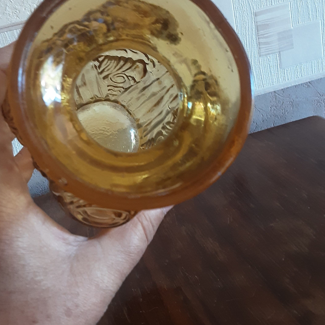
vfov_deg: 43.4
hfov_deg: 43.8
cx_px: 144
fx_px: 404
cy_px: 115
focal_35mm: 38
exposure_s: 1/25
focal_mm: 2.9
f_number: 1.9
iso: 200
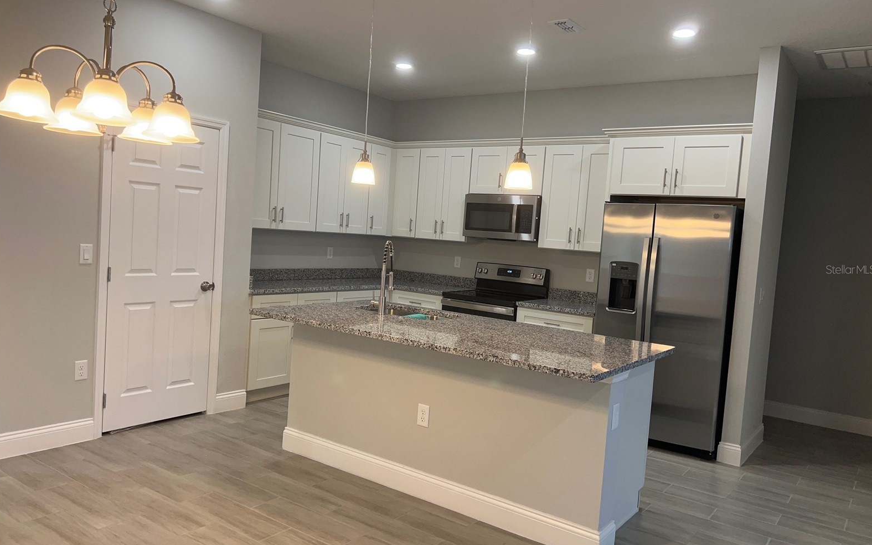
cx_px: 435
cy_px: 269
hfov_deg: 66.5
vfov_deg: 44.5
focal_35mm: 28
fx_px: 665
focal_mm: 5.7
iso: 100
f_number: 1.5
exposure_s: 1/120
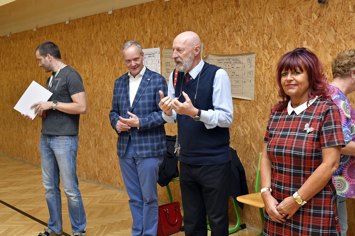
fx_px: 459
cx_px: 178
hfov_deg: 42.3
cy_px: 118
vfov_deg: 28.9
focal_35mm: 46
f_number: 6.3
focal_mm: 31
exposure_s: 1/125
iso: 1000
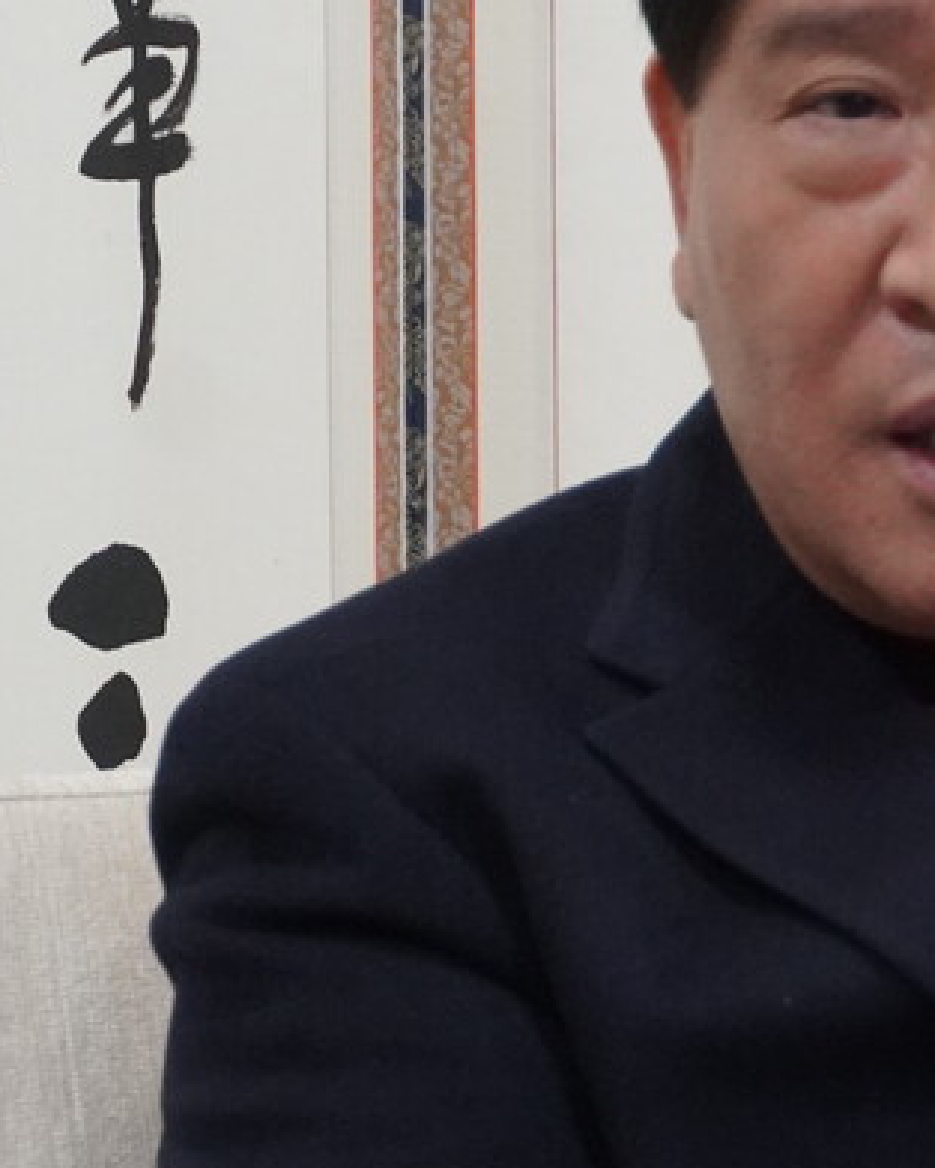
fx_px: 11948
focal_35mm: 346
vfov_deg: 5.6
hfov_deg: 4.5
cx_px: 1114
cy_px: 623
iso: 3200
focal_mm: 75
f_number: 5.6
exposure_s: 1/160
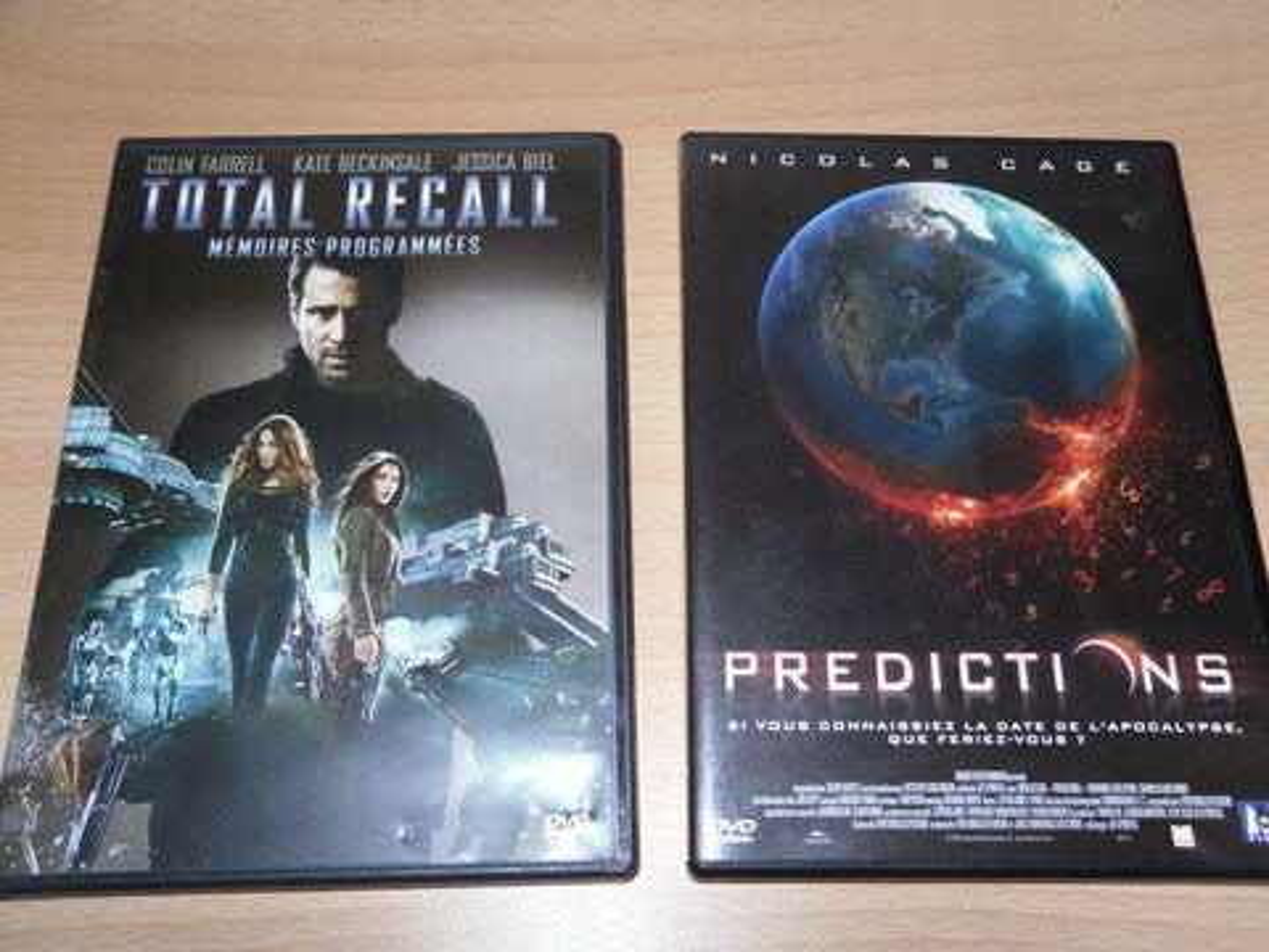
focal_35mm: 35
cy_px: 476
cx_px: 634
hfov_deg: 52.6
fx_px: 1283
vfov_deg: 40.7
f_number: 3.5
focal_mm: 6.3
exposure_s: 1/45
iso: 80
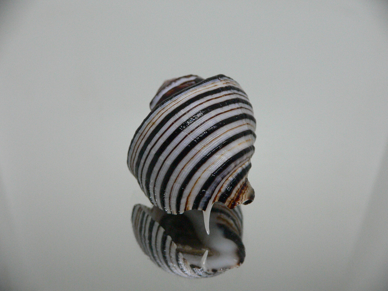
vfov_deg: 40.7
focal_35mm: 35
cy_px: 146
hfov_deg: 52.6
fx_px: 392
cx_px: 194
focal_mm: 4.6
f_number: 2.8
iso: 200
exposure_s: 1/50
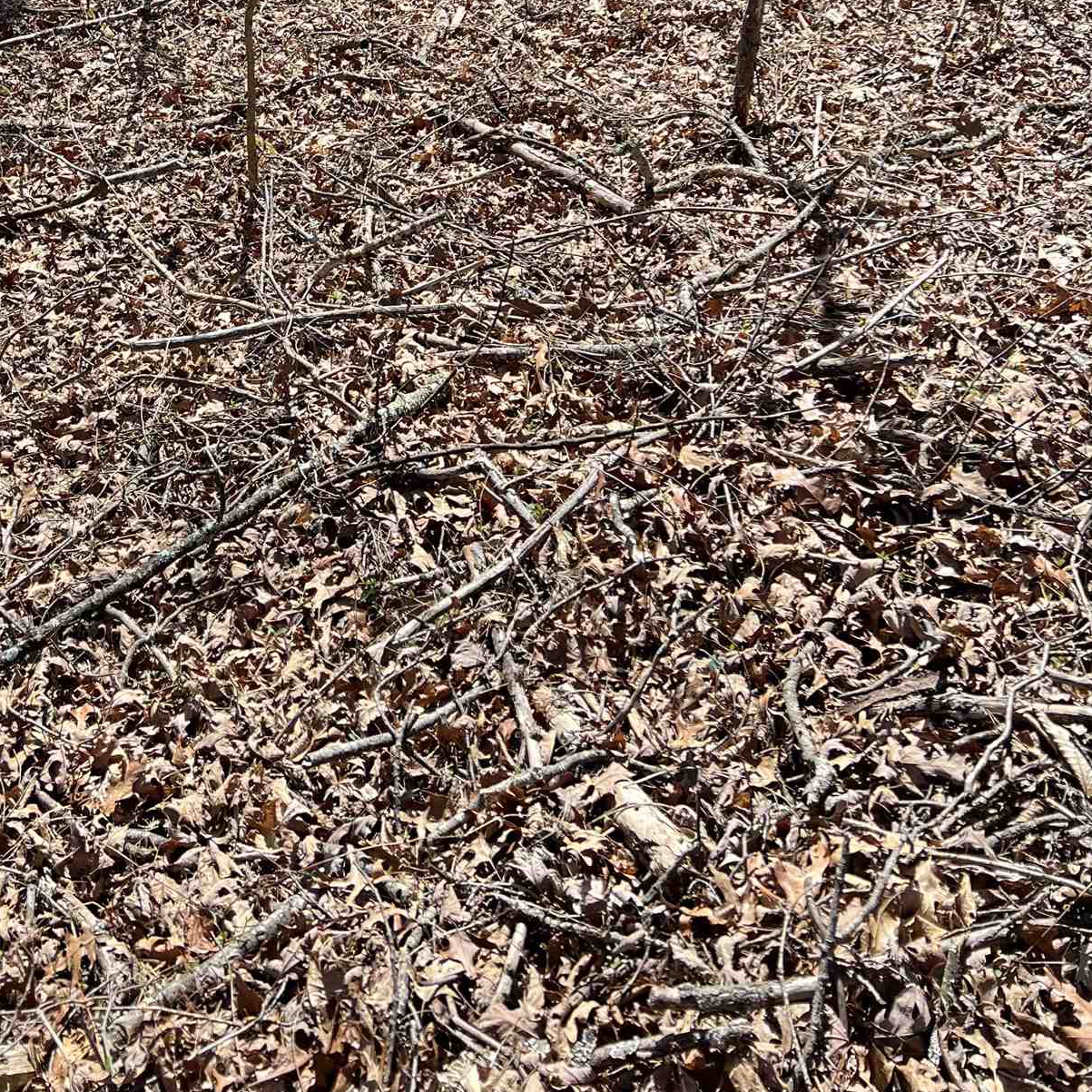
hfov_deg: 37.8
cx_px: 332
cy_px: 67
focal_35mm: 44
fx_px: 1570
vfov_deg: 35.6
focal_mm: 5.7
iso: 50
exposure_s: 1/1488
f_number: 1.5
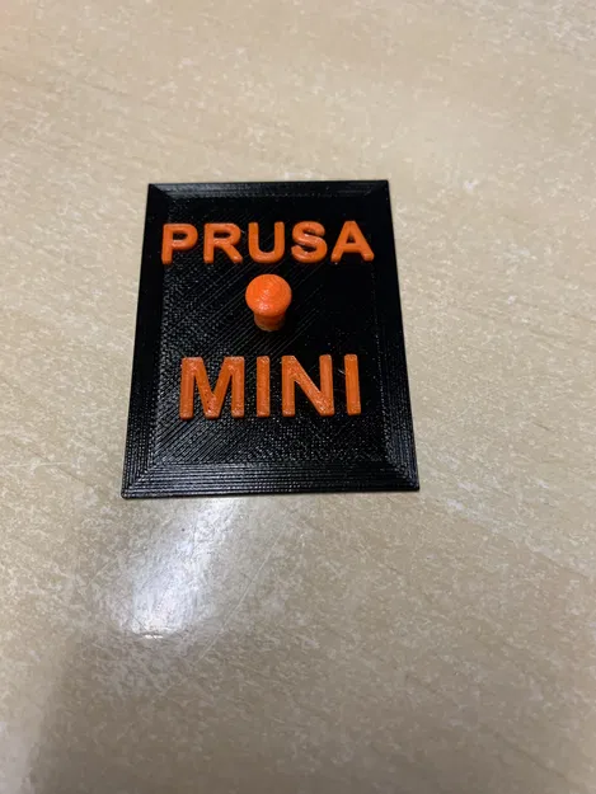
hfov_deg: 53.1
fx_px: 597
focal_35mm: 26
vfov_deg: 67.3
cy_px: 397
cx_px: 298
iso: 160
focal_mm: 4.25
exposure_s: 1/50
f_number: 1.8
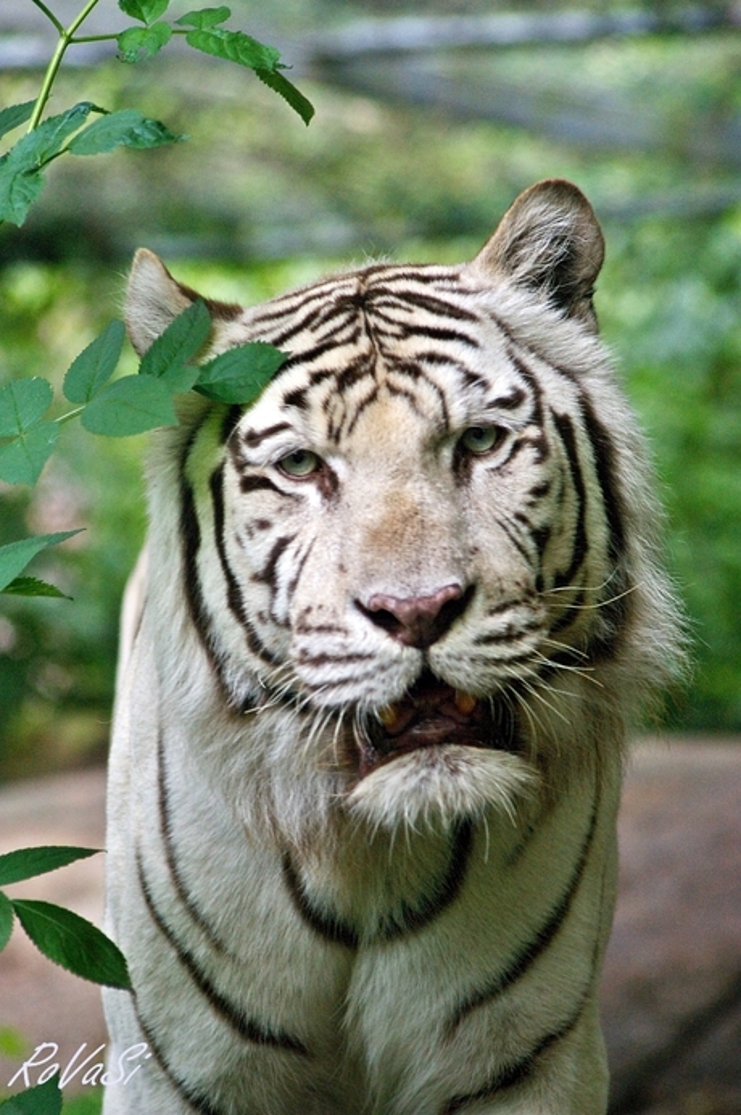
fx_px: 6171
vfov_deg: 10.3
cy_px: 558
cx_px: 370
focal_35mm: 200
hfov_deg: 6.9
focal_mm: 133
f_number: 4.5
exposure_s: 1/180
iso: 800
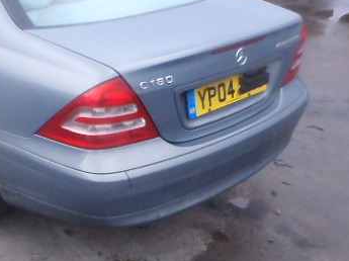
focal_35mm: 52
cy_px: 121
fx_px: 524
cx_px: 39
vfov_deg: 28.0
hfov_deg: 34.9
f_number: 8
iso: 800
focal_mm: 5
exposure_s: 1/400
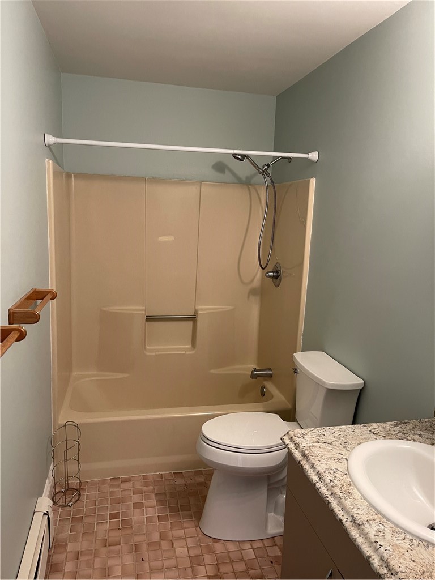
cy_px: 290
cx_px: 218
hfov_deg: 54.9
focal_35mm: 25
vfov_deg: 69.4
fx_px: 419
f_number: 1.6
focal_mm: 5.1
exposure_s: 1/60
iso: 250
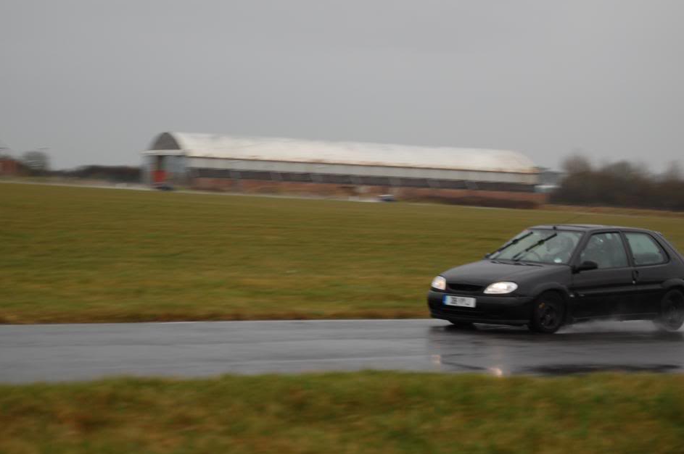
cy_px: 210
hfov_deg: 22.7
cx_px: 324
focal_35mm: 90
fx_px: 1700
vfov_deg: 15.2
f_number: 5.6
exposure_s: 1/125
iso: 220
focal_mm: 55
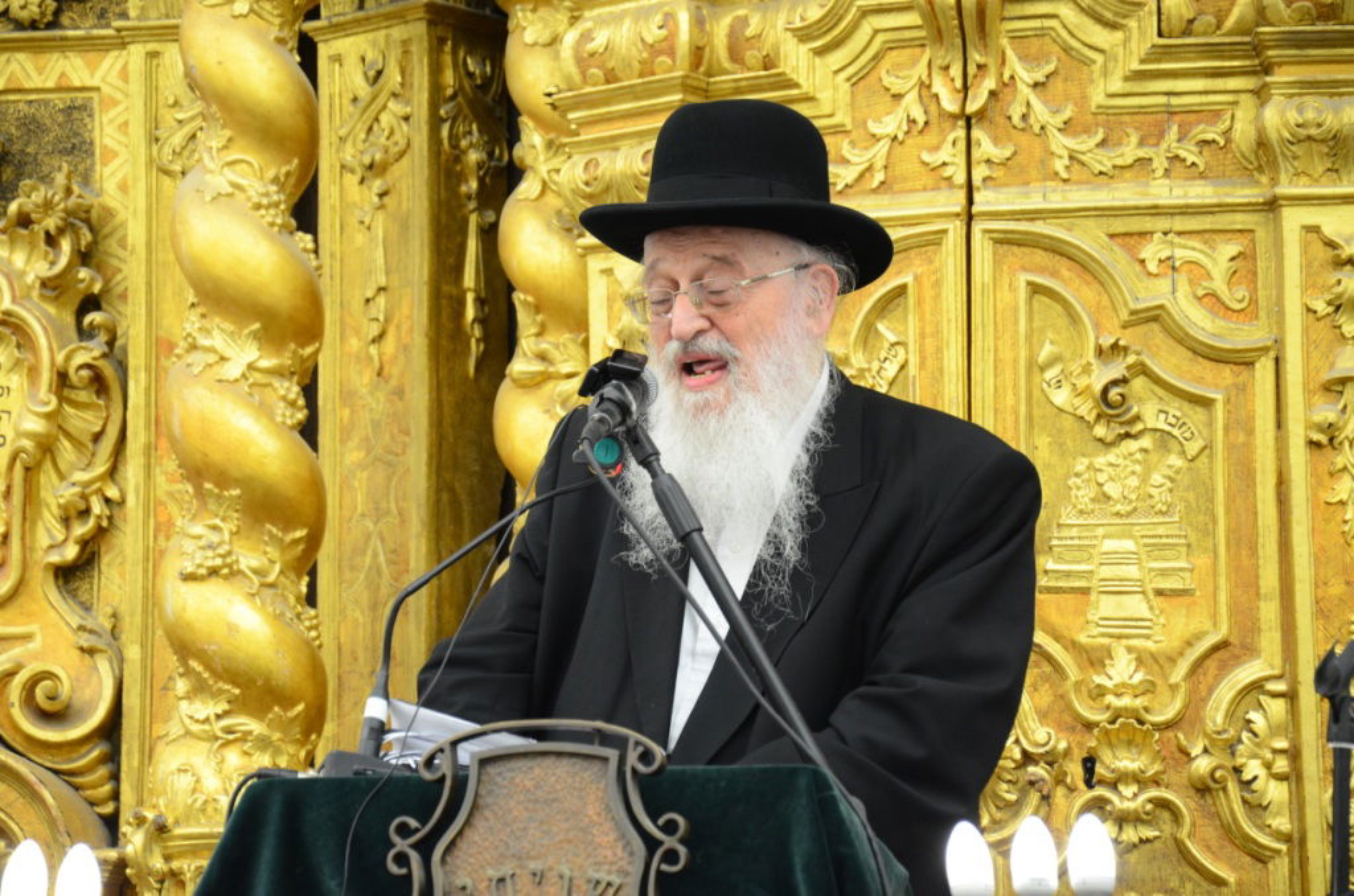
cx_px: 677
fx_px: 5179
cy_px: 448
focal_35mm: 138
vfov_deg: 9.9
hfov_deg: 14.9
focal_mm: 92
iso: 1250
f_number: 5.6
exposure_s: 1/100
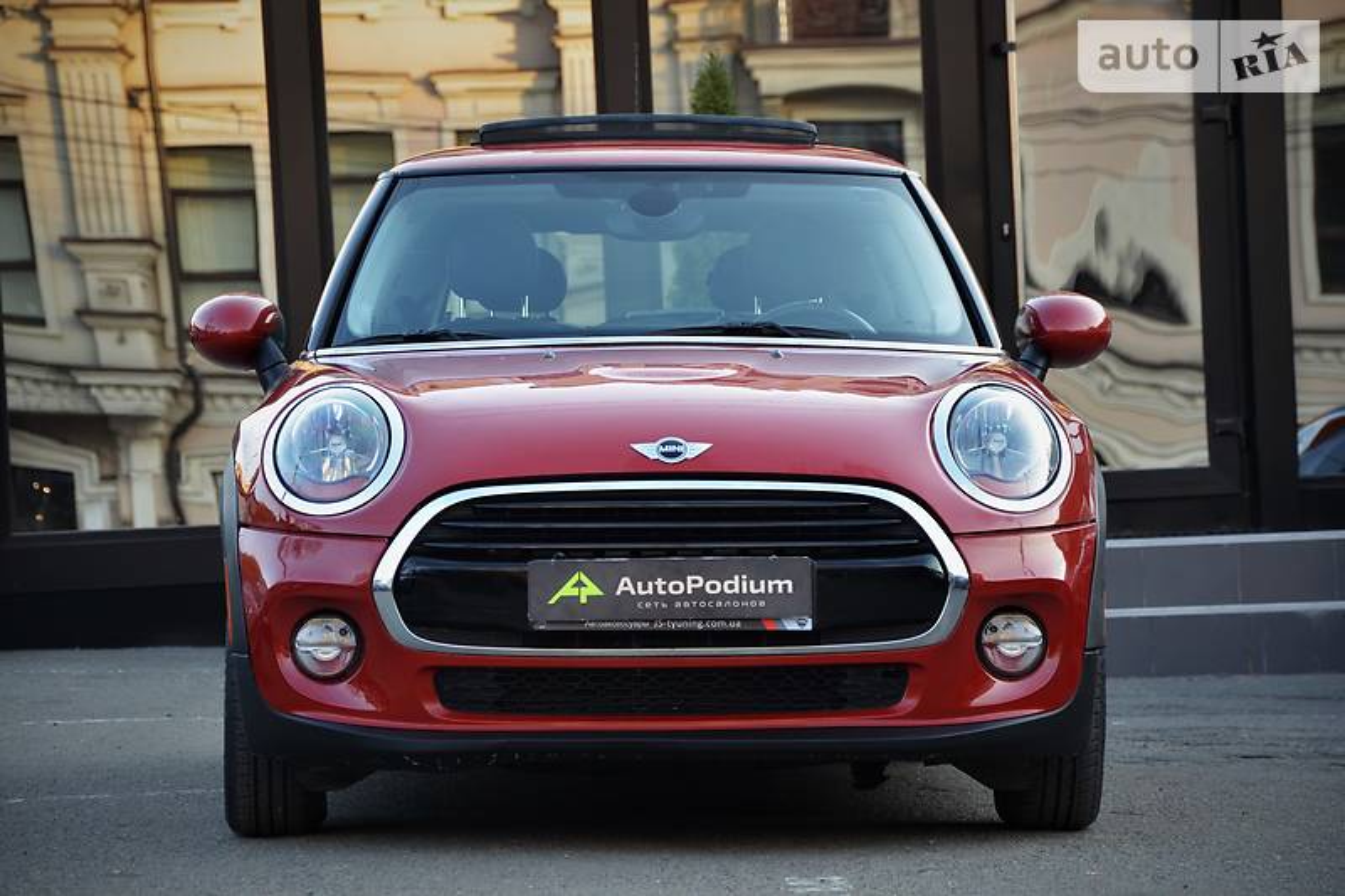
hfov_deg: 13.0
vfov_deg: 8.7
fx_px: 5883
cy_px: 448
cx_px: 672
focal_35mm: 158
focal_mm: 105
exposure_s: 1/200
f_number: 5.6
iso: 800
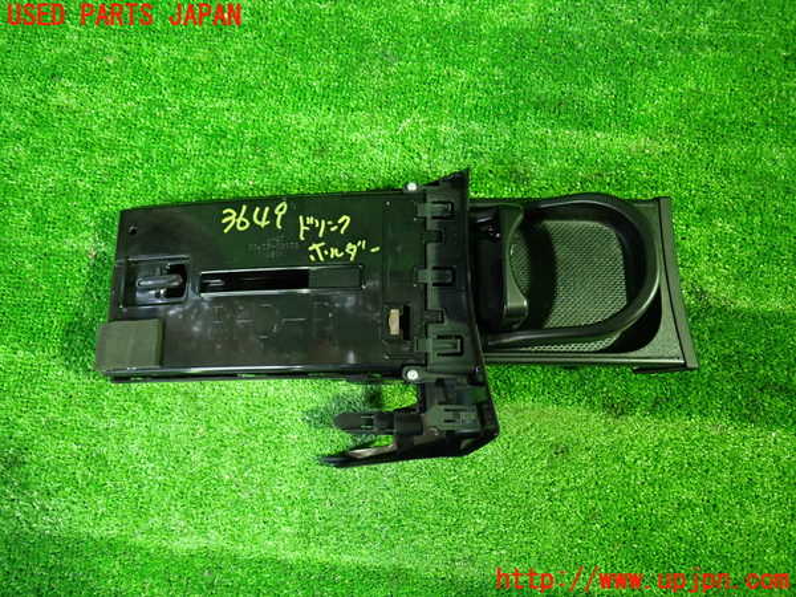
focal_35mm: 28
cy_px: 298
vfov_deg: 49.7
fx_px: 644
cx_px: 398
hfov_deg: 63.4
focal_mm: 5.05
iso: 800
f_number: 2.2
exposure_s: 1/25
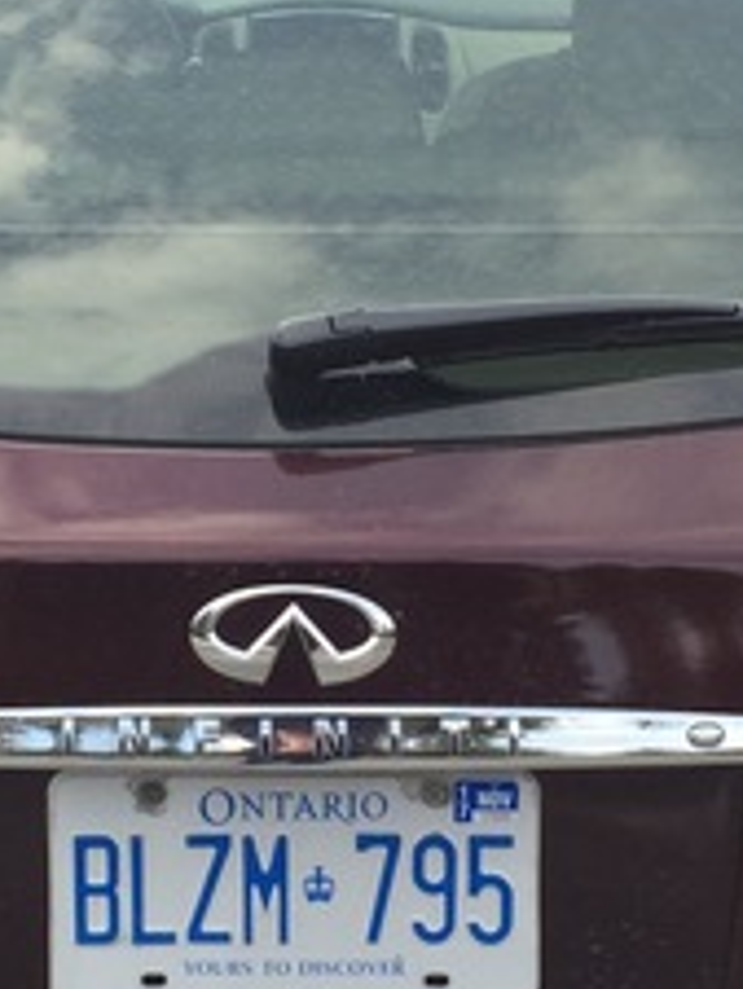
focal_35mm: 110
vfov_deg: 17.9
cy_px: 508
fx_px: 3145
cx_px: 308
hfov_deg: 13.5
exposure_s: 1/465
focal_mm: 4.15
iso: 32
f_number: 2.2
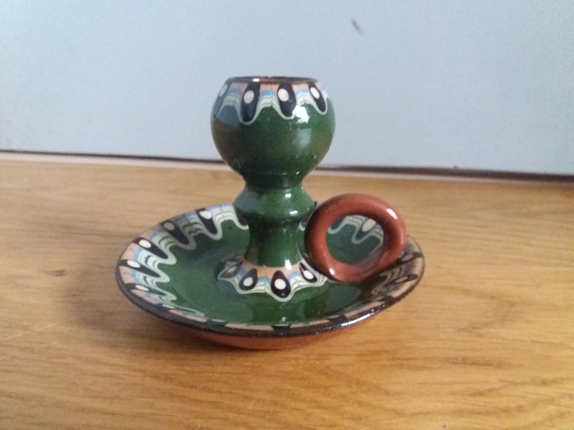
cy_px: 215
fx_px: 464
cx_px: 287
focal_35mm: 28
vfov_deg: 49.7
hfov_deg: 63.4
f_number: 1.9
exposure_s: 1/17
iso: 1250
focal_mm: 3.7
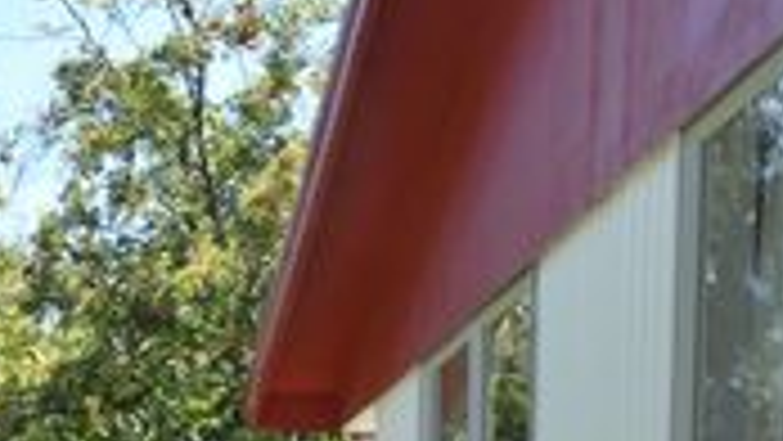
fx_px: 2596
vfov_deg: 8.9
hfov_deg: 14.9
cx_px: -639
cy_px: 1026
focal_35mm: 125
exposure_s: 1/250
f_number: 8
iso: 200
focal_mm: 18
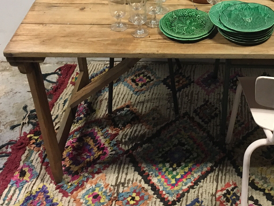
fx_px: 451
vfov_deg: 25.0
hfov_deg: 32.8
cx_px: 219
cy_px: 28
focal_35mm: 57
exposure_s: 1/33
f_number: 2.2
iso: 200
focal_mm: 4.15
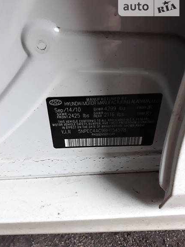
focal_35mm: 28
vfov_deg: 63.4
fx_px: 200
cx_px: 90
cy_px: 121
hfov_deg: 49.7
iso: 200
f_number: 1.7
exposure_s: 1/33
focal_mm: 3.7
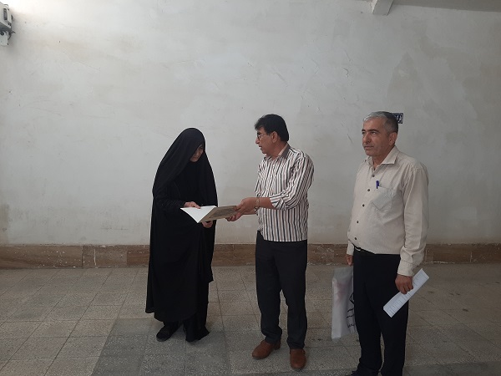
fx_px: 376
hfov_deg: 67.3
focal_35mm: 26
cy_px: 188
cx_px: 250
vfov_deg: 53.1
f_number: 1.7
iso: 64
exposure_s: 1/50
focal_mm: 3.93
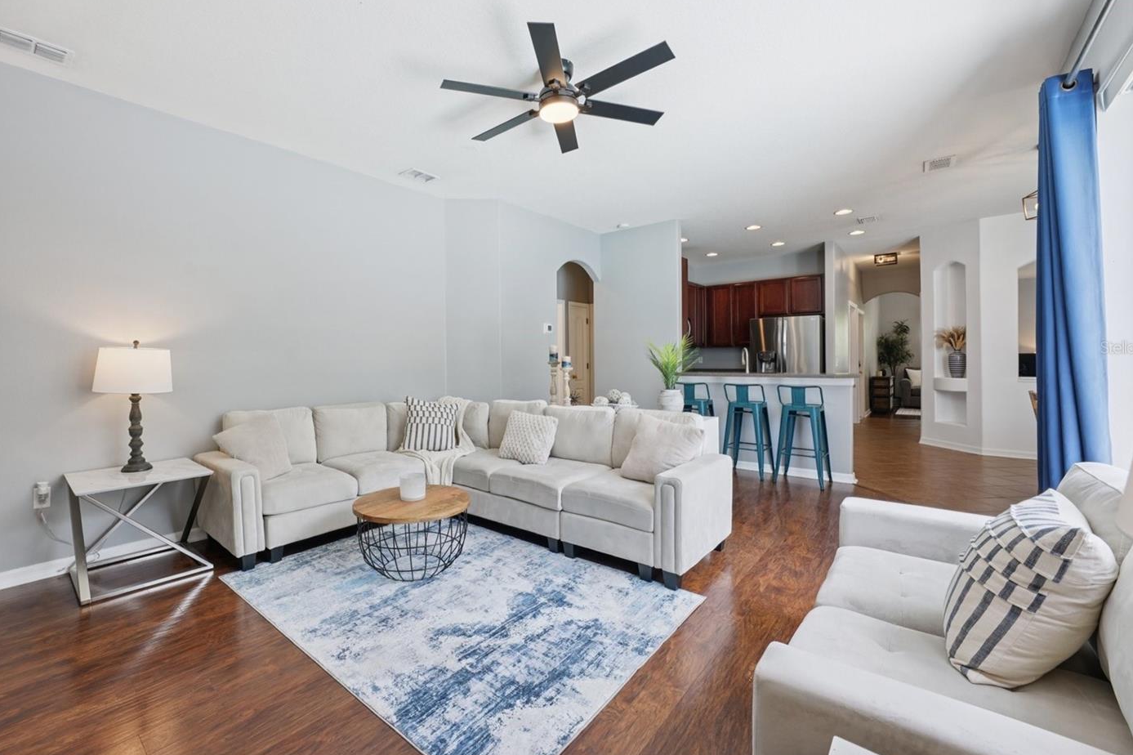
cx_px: 520
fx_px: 472
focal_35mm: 15
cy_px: 347
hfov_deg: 100.2
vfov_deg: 77.2
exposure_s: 1/50
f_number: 8
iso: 400
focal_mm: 13
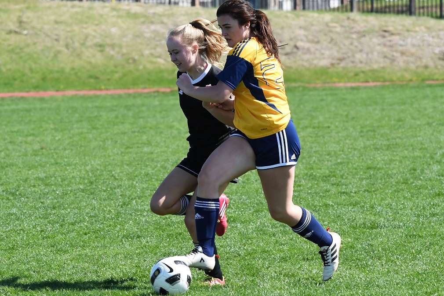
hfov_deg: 7.6
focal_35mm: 270
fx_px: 3329
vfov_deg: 5.1
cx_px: 222
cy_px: 148
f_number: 8
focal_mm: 180
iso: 640
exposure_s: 1/1000
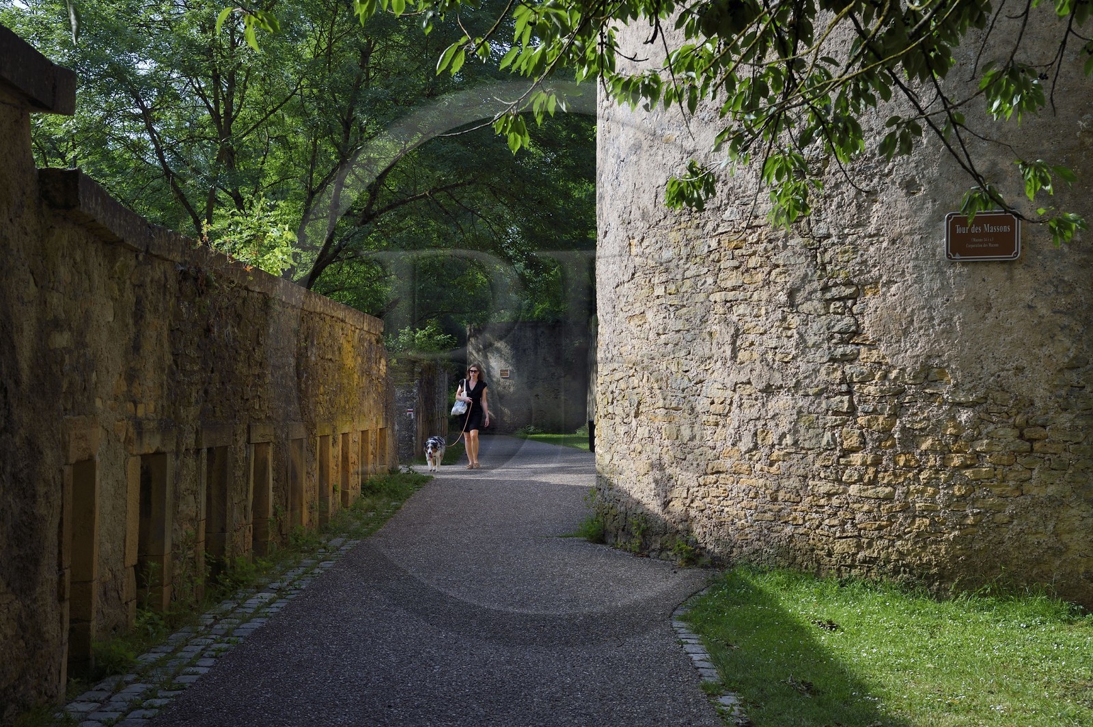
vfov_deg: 26.9
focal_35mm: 50
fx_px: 1517
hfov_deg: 39.6
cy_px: 364
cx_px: 546
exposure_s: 1/200
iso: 200
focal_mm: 50
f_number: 9
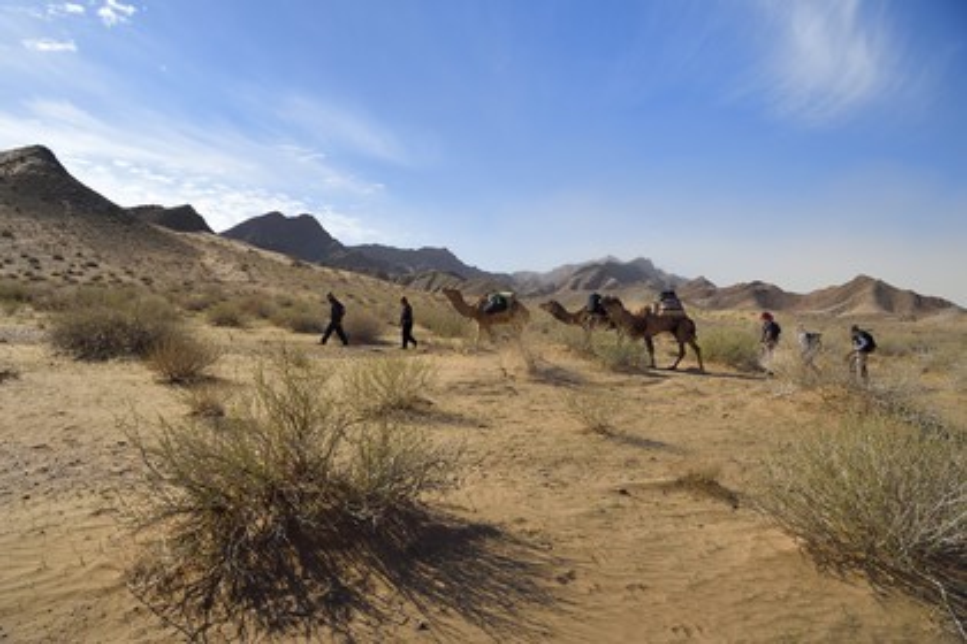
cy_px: 322
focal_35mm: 24
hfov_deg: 73.7
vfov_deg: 53.1
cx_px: 484
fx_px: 645
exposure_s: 1/320
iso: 200
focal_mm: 24
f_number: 13
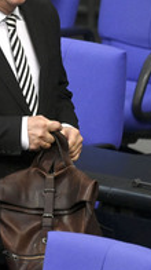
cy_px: 85
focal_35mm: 893
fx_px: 6367
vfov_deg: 2.4
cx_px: 8
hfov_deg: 1.4
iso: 10000
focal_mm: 370
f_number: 5.6
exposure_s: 1/500
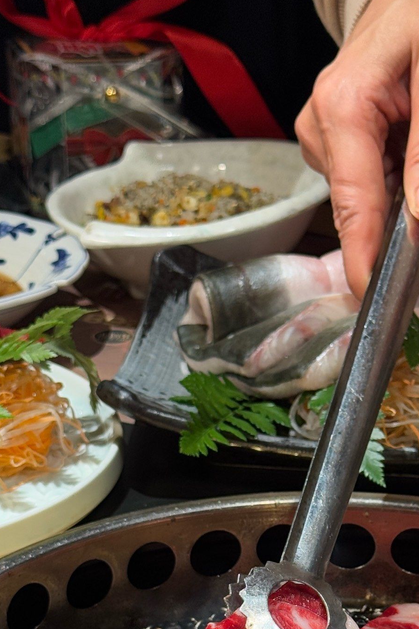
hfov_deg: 13.5
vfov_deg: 19.7
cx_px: 299
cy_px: 602
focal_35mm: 101
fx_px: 1763
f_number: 1.78
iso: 100
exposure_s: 1/67
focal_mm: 6.76
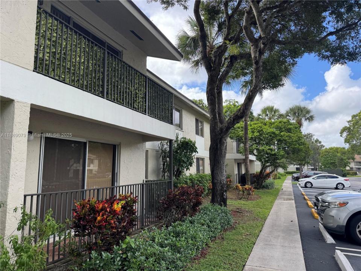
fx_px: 250
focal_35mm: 24
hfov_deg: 71.6
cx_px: 180
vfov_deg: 56.8
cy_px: 136
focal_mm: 6.76
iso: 80
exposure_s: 1/1026
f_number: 1.78
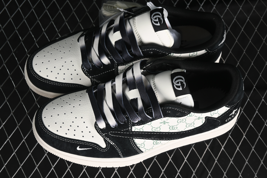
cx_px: 134
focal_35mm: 75
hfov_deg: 27.0
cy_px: 89
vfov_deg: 18.2
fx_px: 556
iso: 160
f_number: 6.3
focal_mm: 50
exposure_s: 1/60
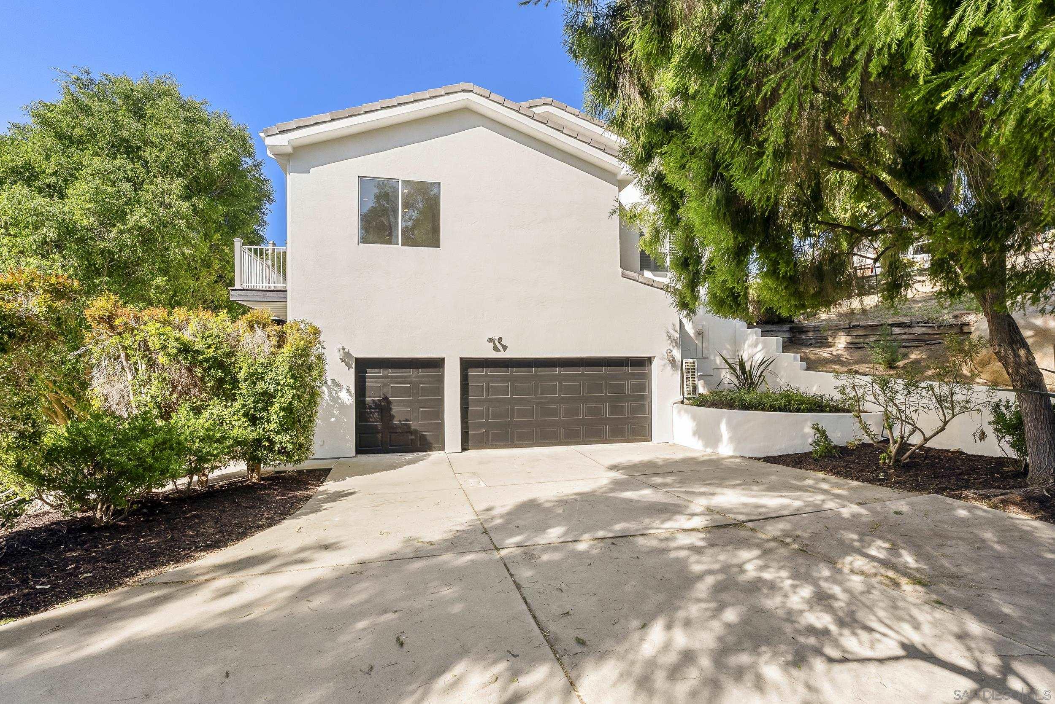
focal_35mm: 16
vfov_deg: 73.8
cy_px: 352
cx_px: 528
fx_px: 469
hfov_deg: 96.7
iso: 500
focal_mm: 16
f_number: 8
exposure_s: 1/320
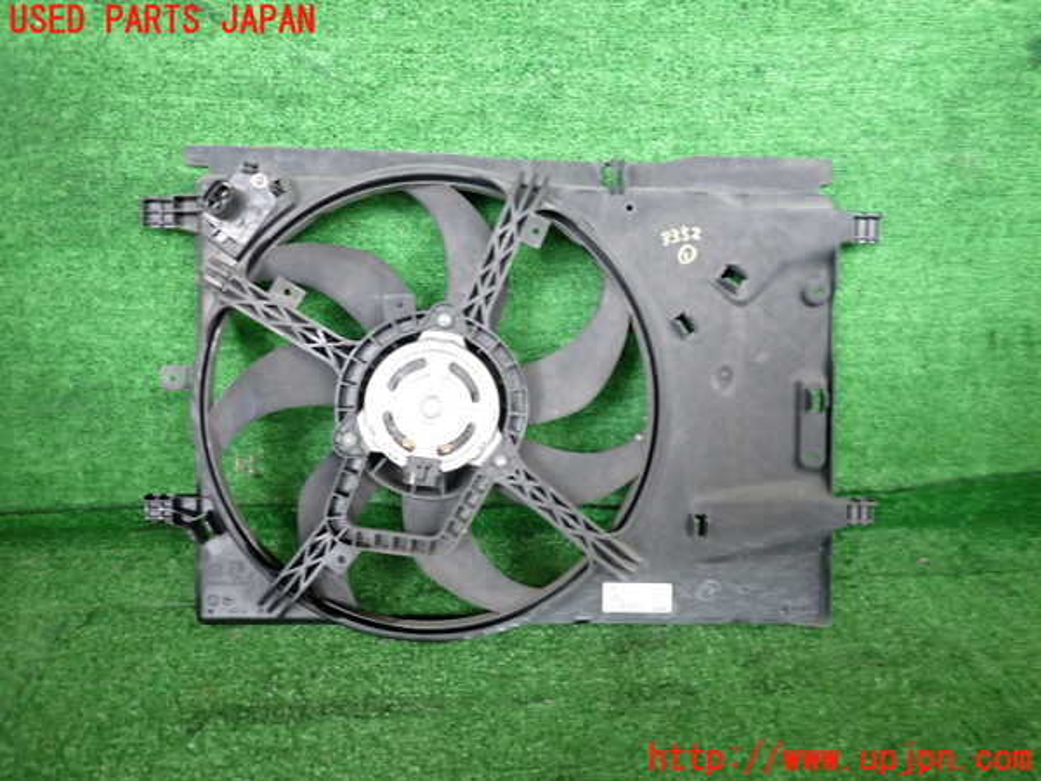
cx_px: 520
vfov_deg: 54.9
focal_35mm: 25
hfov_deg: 69.4
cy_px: 390
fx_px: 752
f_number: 2
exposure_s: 1/30
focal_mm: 4.5
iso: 400
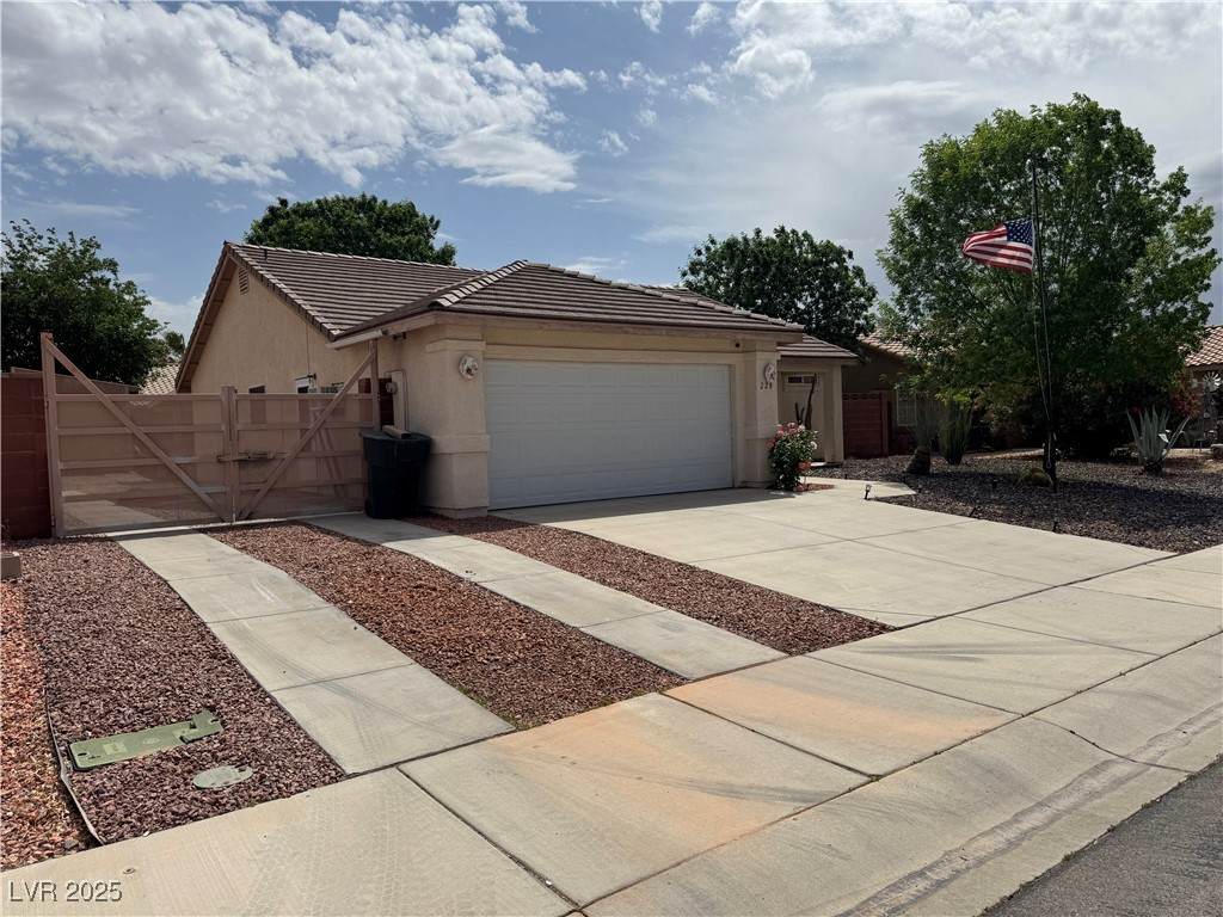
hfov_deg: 71.6
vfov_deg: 56.8
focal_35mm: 24
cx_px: 612
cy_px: 458
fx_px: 848
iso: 80
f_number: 1.78
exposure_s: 1/12346
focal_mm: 6.76
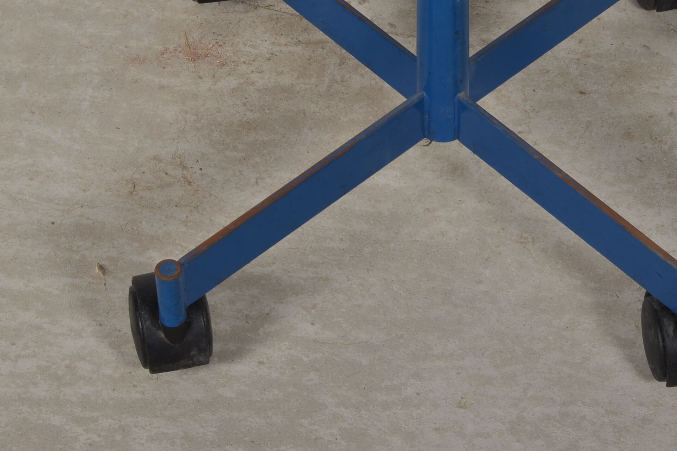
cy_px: 49
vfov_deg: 9.5
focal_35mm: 144
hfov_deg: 14.2
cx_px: 412
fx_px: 2708
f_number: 14
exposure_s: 1/125
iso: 100
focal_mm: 50
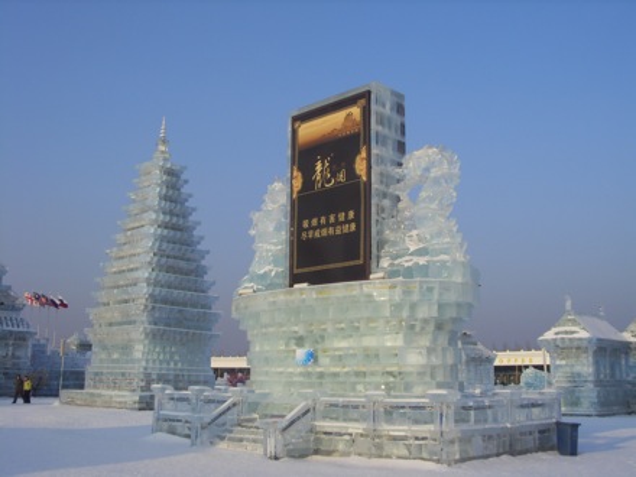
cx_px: 318
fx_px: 717
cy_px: 238
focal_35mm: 39
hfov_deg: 47.9
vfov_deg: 36.8
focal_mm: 6.6
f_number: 6.2
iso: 80
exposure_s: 1/250
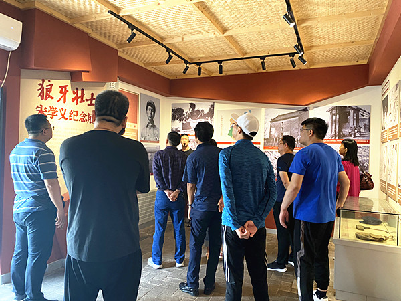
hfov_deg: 67.3
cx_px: 200
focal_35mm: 26
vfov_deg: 53.1
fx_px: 301
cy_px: 150
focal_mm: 4.25
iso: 400
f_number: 1.8
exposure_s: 1/60
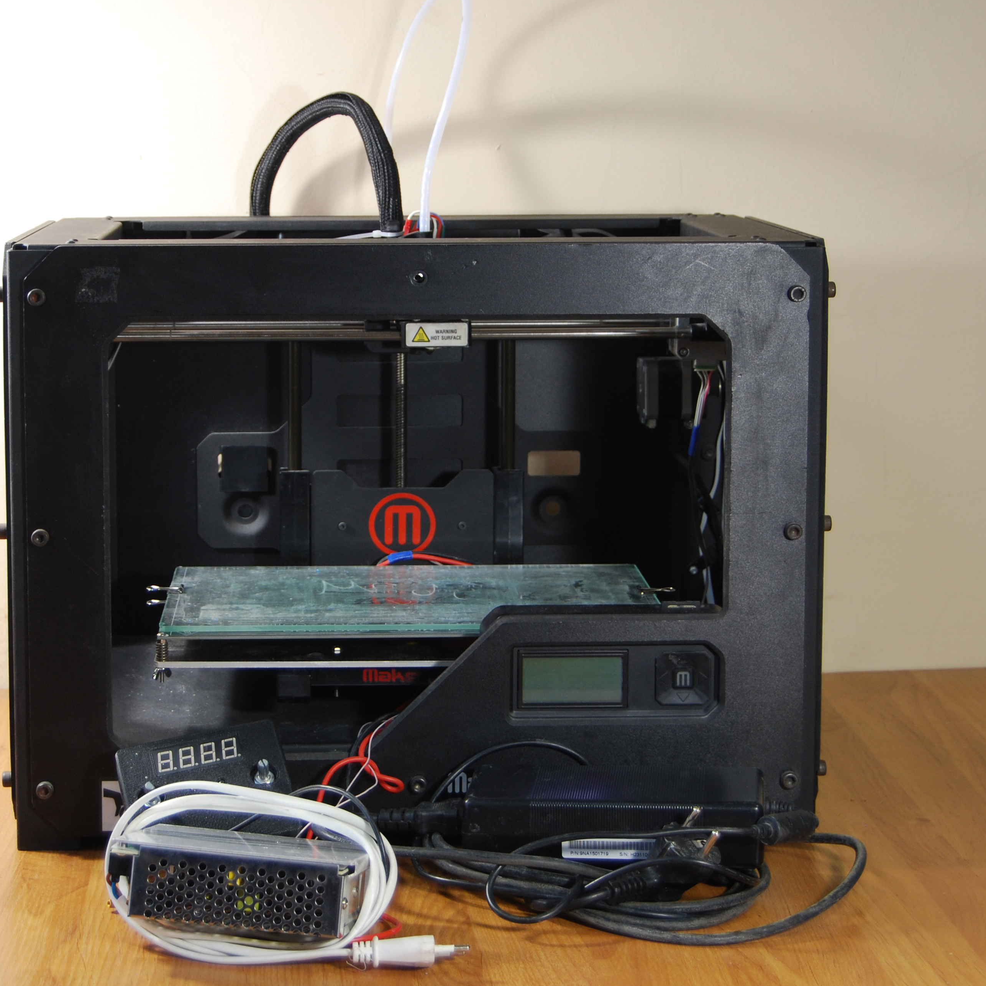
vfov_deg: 23.7
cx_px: 396
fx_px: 2352
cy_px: 491
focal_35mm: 73
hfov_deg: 23.6
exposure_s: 1/13
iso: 200
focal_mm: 38
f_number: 4.8
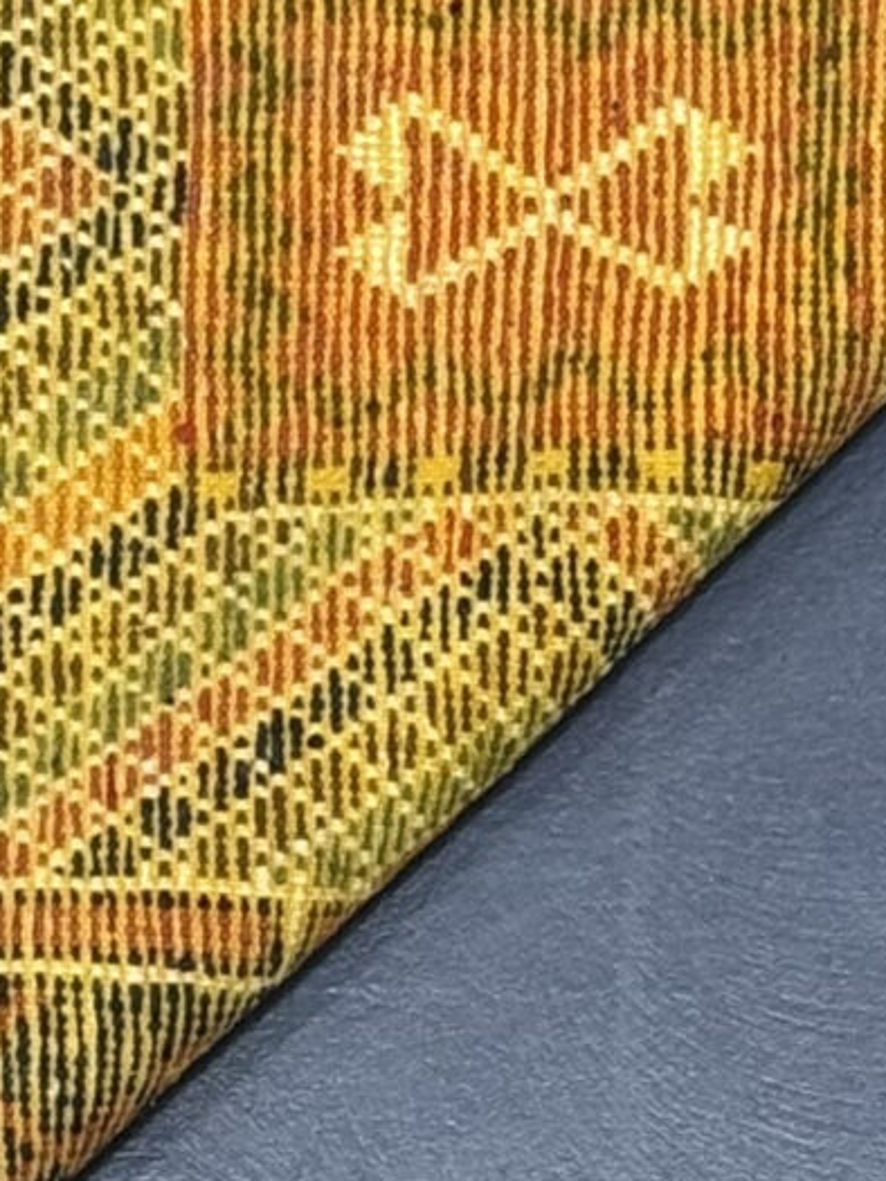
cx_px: 254
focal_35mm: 234
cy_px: -504
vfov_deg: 8.3
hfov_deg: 6.3
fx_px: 7982
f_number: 1.78
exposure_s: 1/50
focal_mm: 6.76
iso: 100
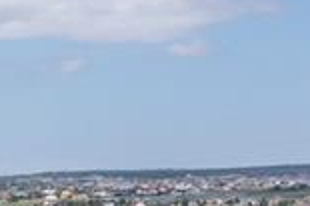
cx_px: -466
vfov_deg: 7.0
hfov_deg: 9.7
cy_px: 466
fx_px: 1591
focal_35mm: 185
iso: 100
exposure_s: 1/500
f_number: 7.1
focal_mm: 10.26
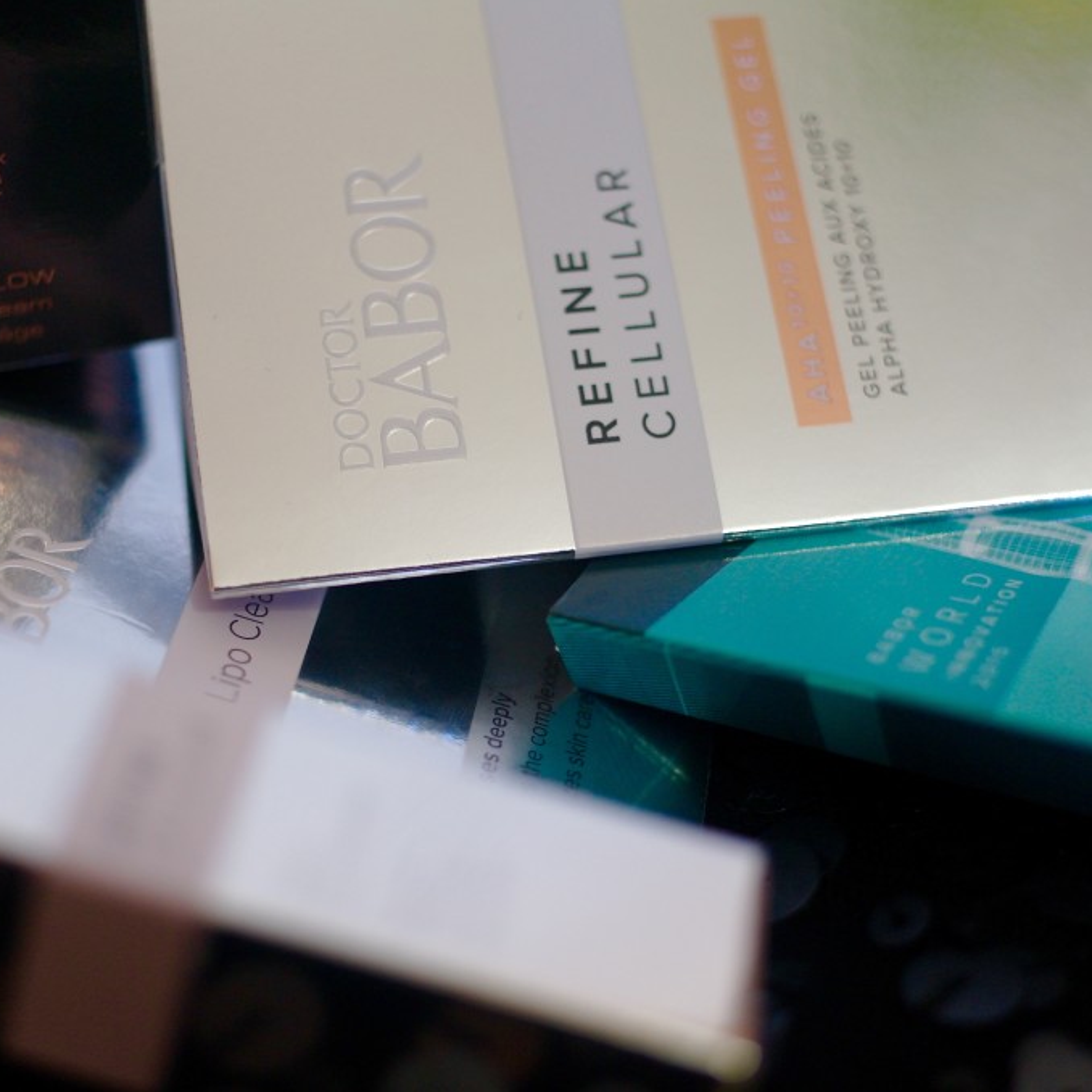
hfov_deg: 29.1
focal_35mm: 59
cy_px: 547
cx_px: 515
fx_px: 2106
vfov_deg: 29.1
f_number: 2
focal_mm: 30
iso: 400
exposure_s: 1/50
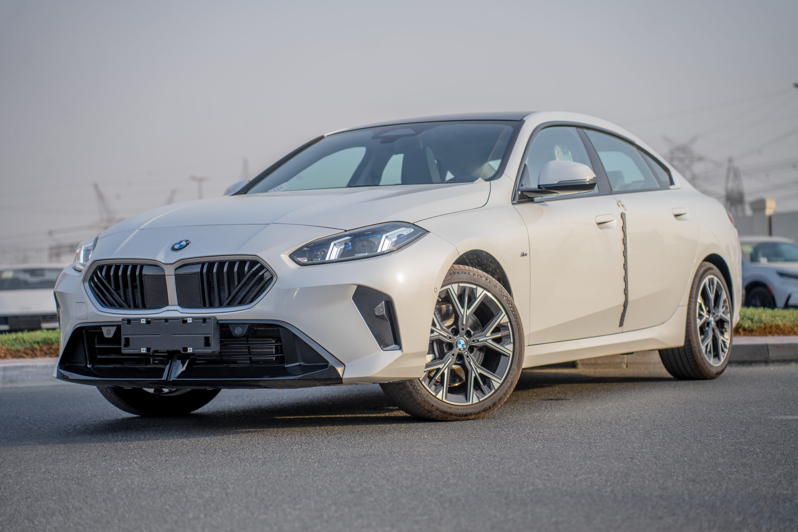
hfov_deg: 27.0
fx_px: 1662
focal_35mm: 75
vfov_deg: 18.2
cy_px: 266
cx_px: 399
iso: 125
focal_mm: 75
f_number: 2.8
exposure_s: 1/1000
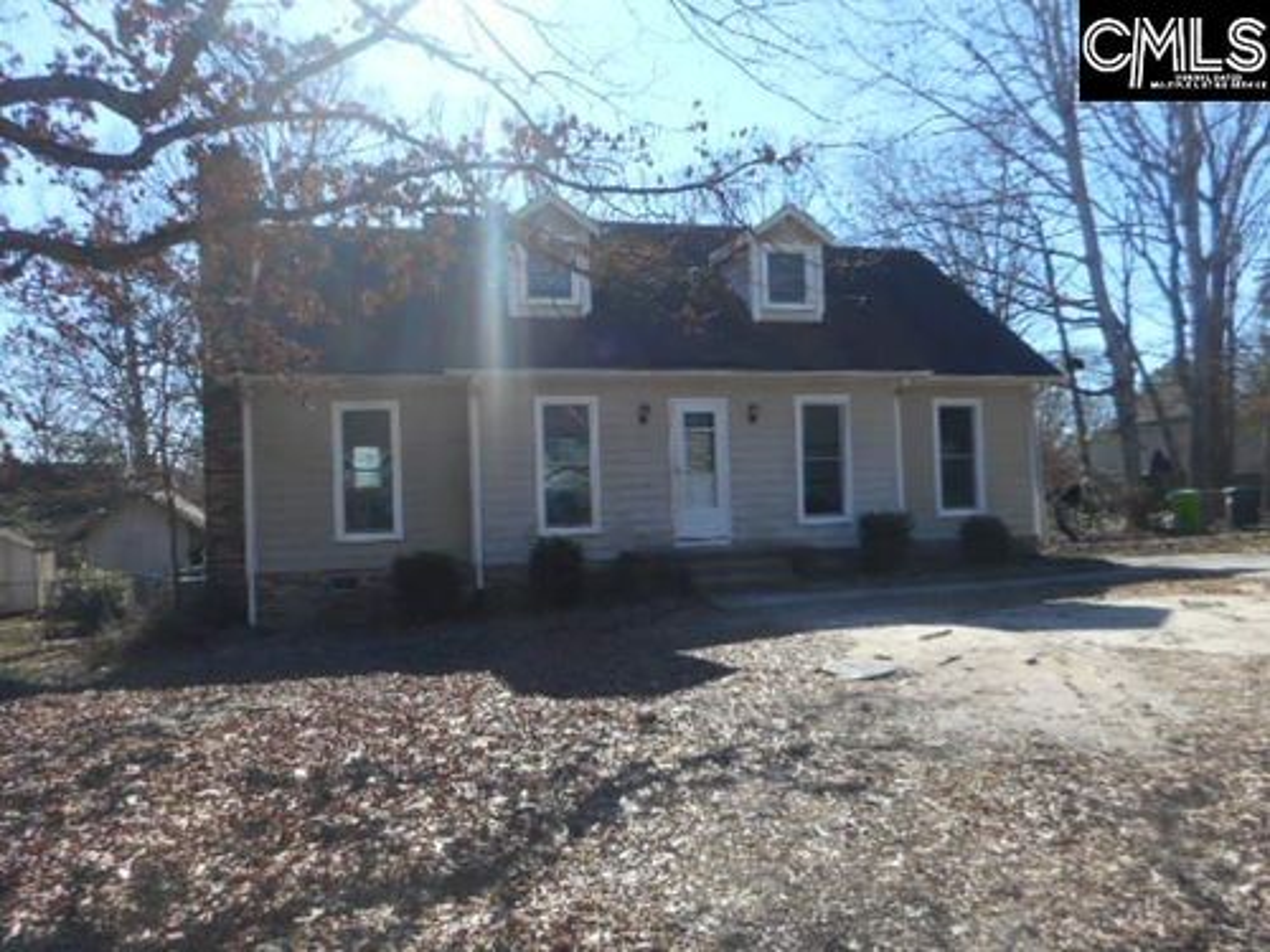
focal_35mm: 25
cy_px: 476
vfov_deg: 54.9
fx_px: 917
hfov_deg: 69.4
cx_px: 635
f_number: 3.7
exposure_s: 1/400
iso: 80
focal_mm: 4.5
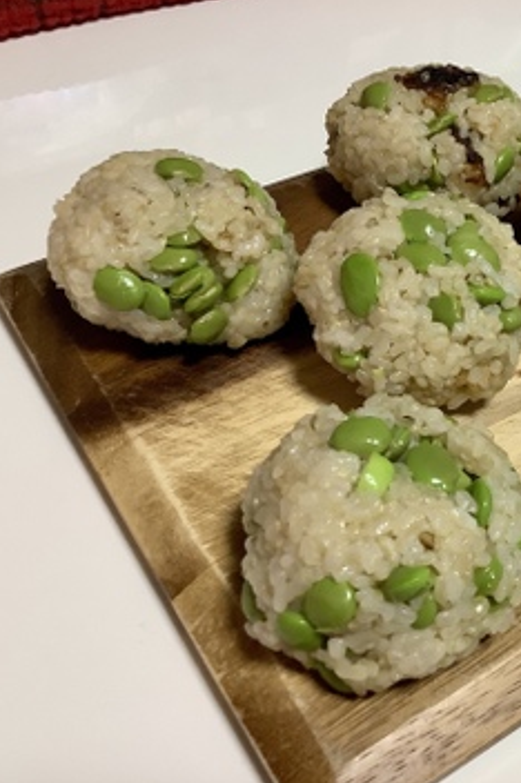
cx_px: 499
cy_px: 392
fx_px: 957
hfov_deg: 28.9
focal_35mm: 44
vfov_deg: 44.5
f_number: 2.4
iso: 320
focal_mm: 3.3
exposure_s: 1/60
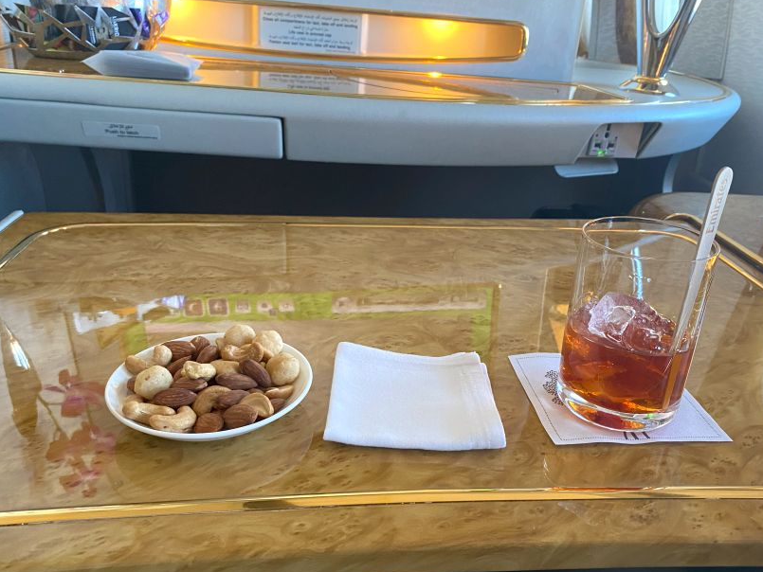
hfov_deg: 58.3
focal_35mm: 31
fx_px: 683
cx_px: 408
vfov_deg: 45.3
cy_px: 328
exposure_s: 1/51
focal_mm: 4.25
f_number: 1.8
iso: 320
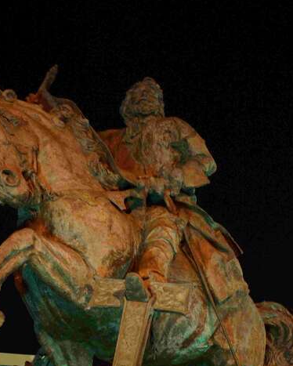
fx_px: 574
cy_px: 289
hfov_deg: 28.5
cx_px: 109
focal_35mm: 53
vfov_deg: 34.3
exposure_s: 1/6
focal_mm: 22
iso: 1600
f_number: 4
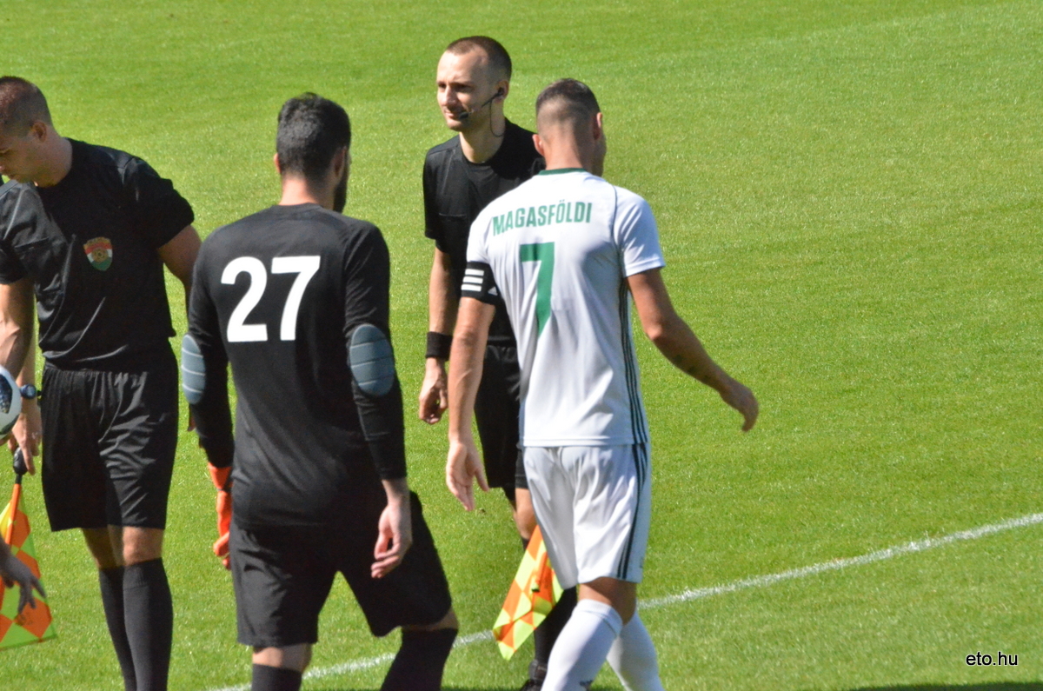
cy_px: 346
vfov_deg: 3.0
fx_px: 13011
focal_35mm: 450
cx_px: 522
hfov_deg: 4.6
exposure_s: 1/8000
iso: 6400
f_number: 11
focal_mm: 300
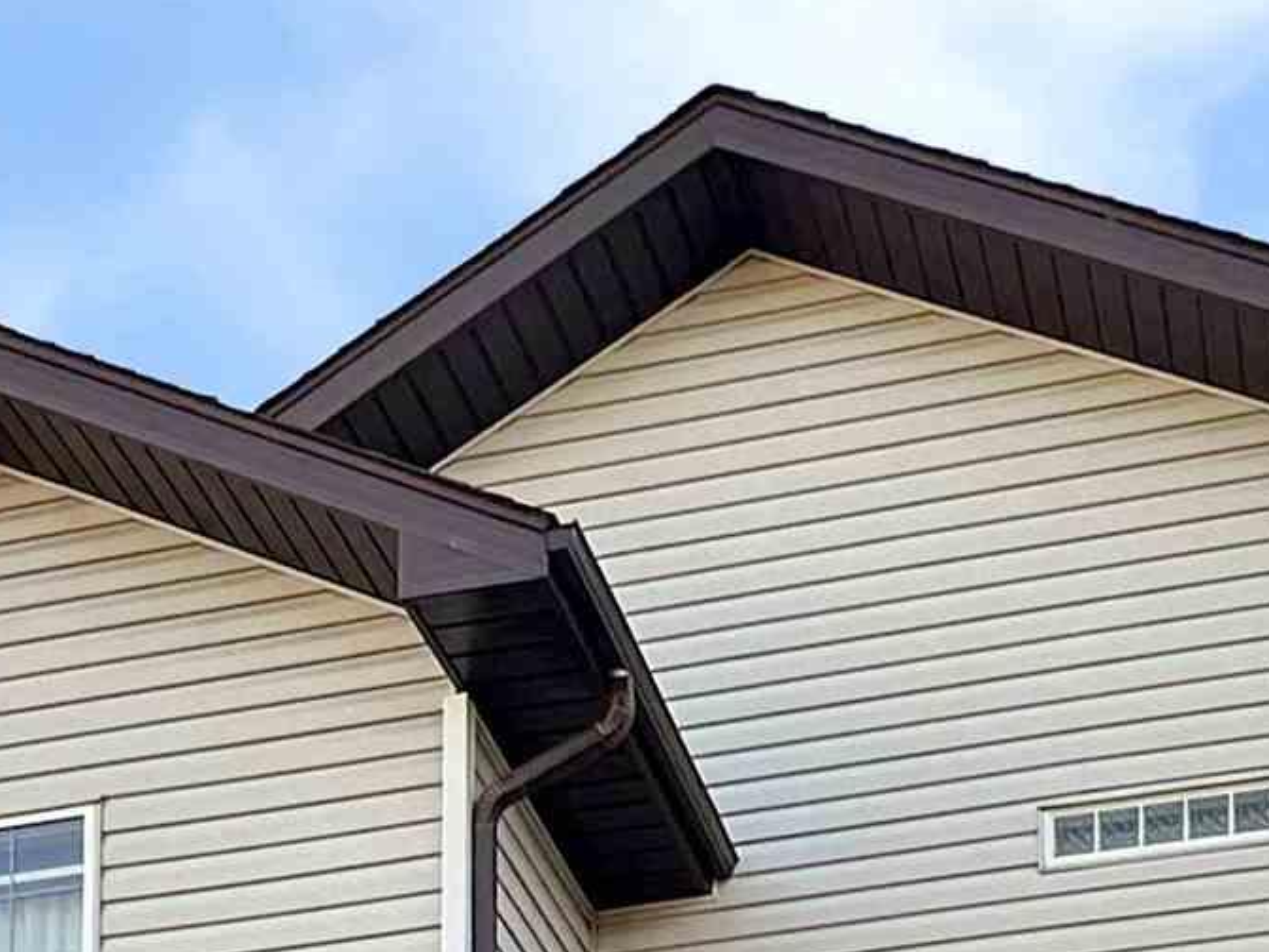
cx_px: 432
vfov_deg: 17.2
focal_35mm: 64
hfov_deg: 30.1
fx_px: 2346
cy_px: 1866
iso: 40
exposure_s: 1/101
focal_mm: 2.22
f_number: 2.2
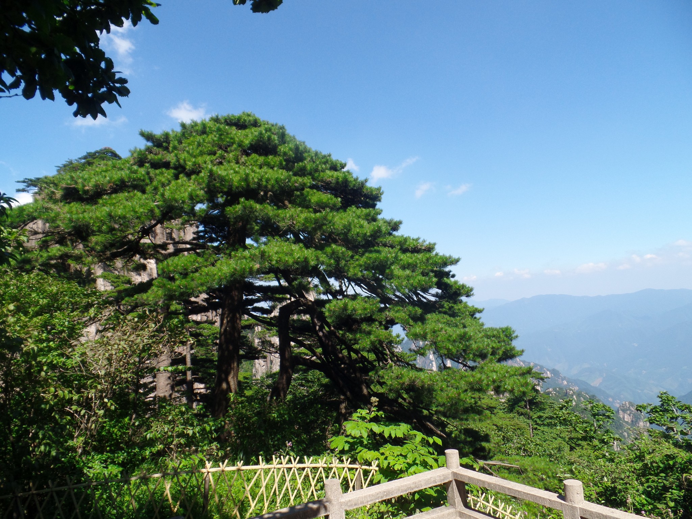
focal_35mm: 23
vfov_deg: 58.9
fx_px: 460
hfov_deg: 73.9
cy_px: 260
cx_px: 346
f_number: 3.5
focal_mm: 4.1
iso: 100
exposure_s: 1/500
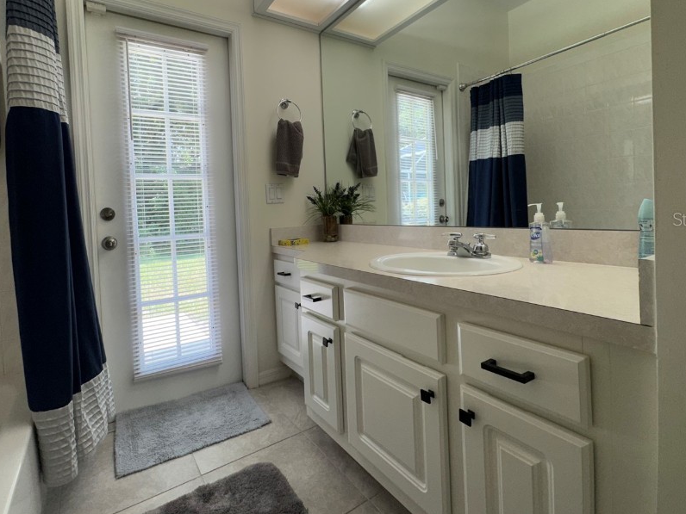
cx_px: 313
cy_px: 219
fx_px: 357
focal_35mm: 18
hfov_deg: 87.5
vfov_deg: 71.2
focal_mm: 2.22
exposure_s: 1/120
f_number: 2.2
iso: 40
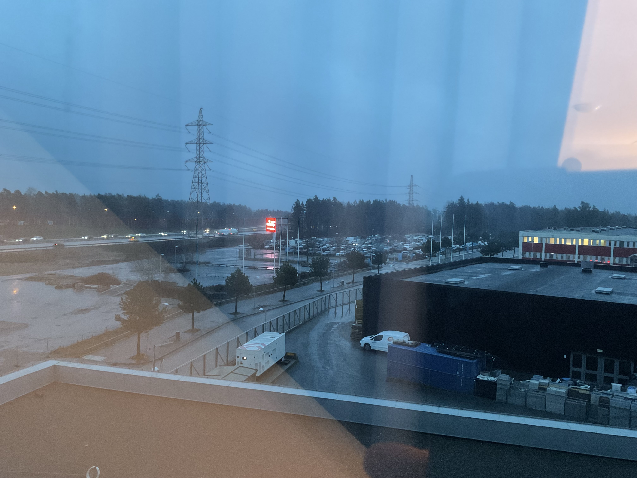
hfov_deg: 61.7
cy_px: 239
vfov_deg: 48.2
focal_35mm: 29
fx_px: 534
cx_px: 318
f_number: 1.8
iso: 320
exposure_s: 1/30
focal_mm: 3
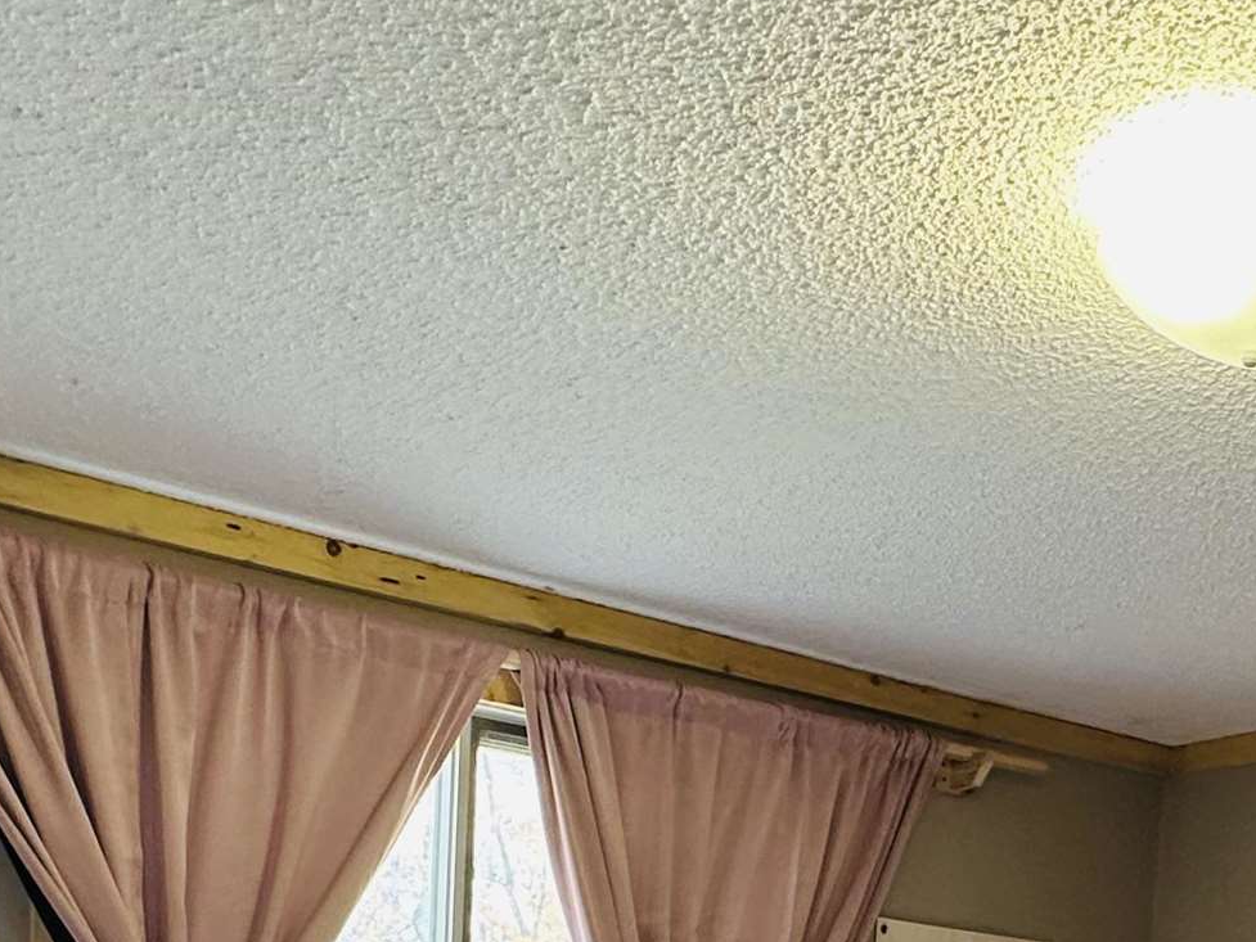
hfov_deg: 42.9
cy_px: 1295
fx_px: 1597
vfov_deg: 26.6
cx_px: 665
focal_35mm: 44
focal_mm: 2.22
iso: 200
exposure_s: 1/60
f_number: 2.2
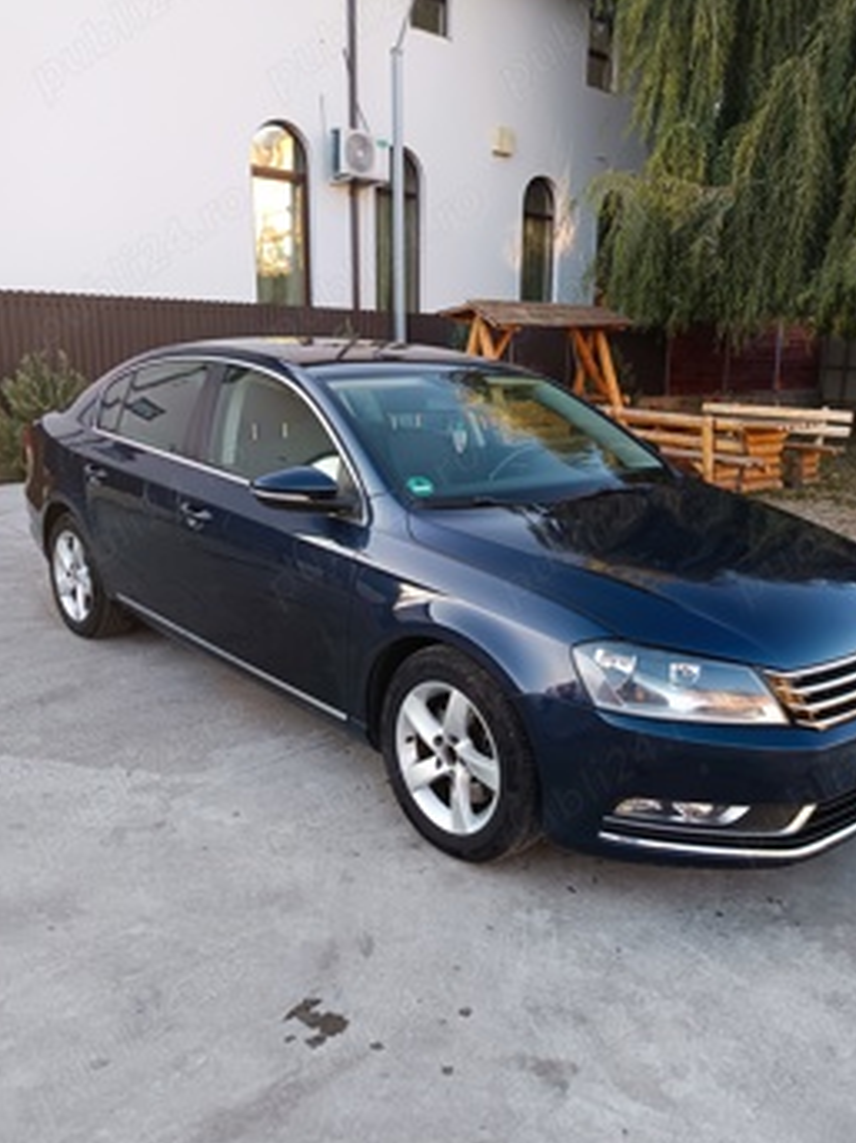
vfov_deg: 63.5
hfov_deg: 49.6
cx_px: 490
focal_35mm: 28
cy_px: 576
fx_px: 924
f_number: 1.7
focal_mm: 5.31
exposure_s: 1/60
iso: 118
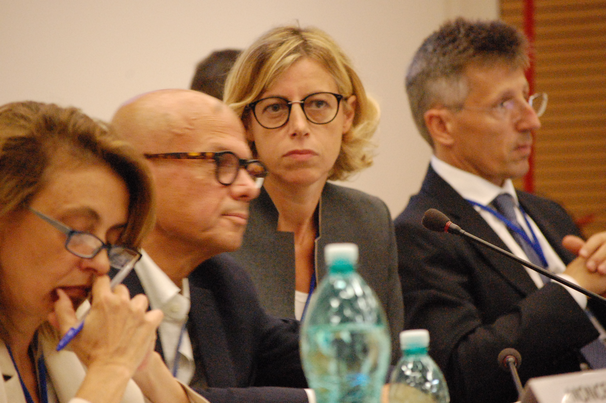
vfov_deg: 5.7
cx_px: 303
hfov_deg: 8.6
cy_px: 202
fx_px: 4036
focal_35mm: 240
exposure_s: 1/30
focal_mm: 160
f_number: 5.3
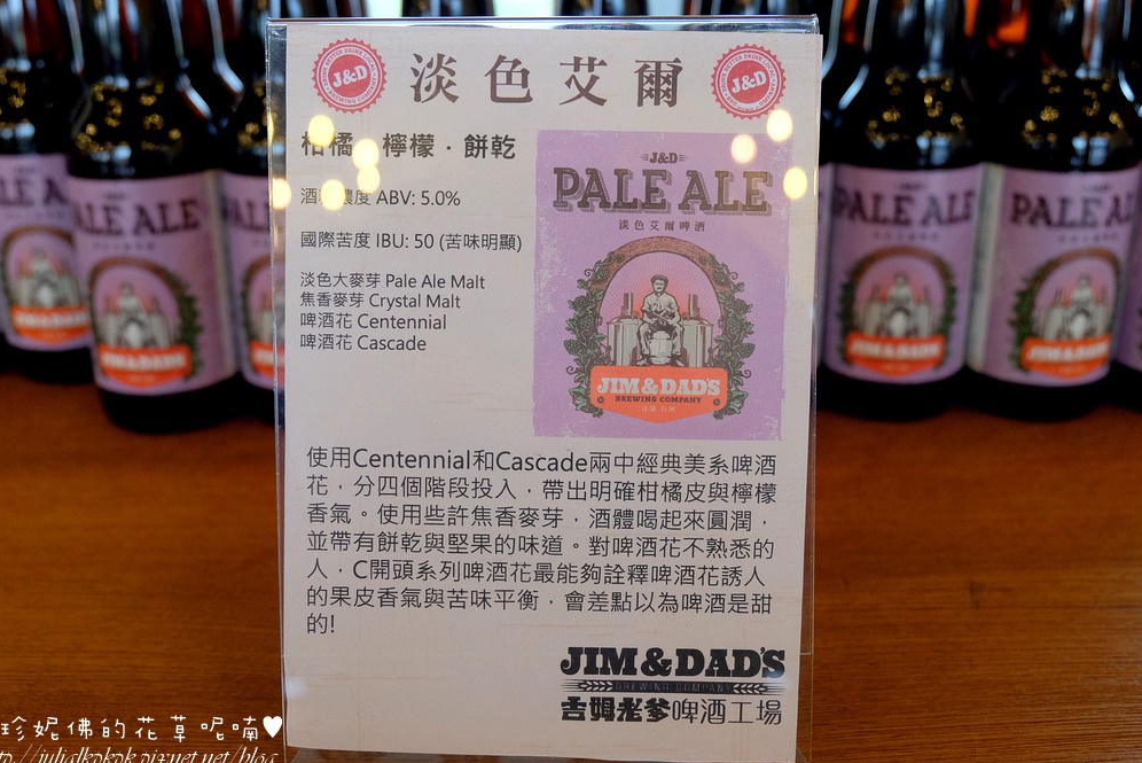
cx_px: 557
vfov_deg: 36.0
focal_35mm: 37
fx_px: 1174
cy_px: 387
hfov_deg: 51.9
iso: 2000
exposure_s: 1/60
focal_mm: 24.3
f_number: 4.2
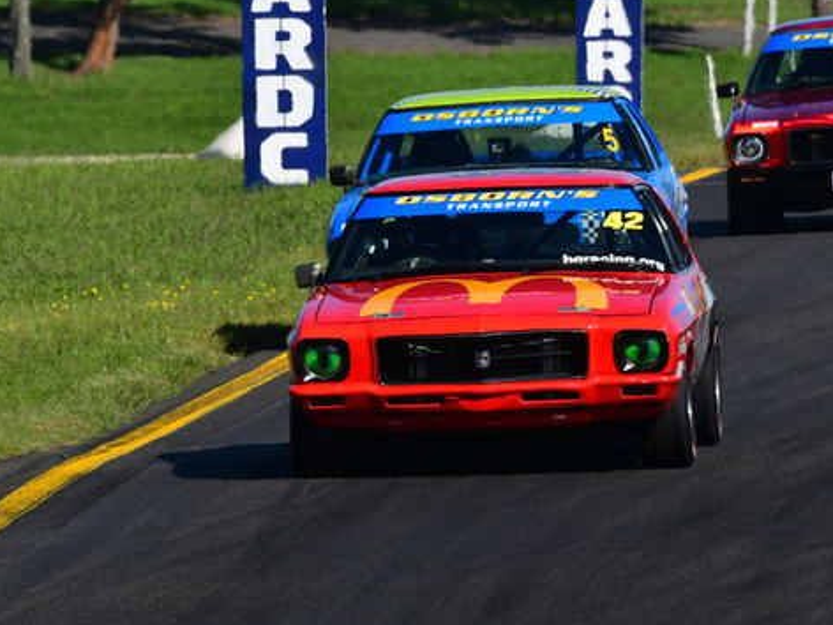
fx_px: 24690
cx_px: 671
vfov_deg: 1.4
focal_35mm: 1026
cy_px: 263
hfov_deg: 1.9
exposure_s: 1/640
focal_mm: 420
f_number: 13
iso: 400
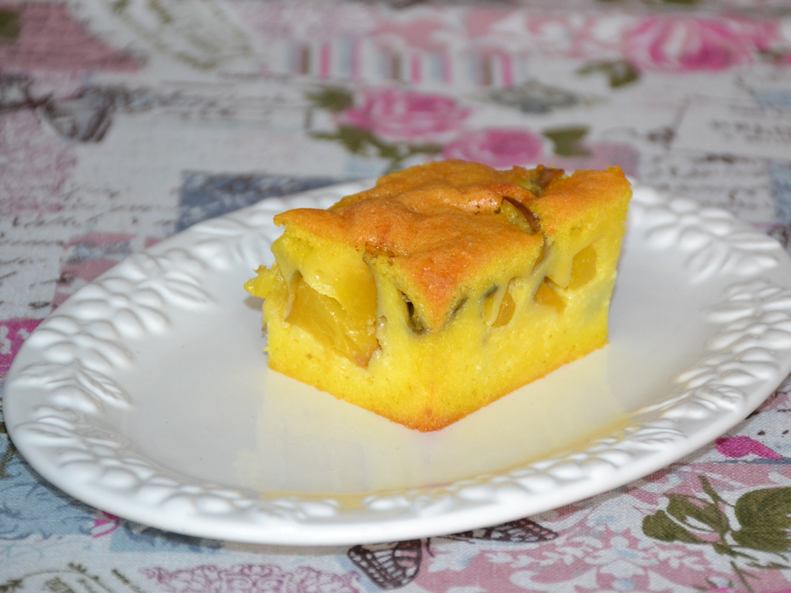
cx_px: 424
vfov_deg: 7.5
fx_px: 4547
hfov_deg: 9.9
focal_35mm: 199
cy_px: 298
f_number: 5.6
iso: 2000
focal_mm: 122
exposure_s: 1/60
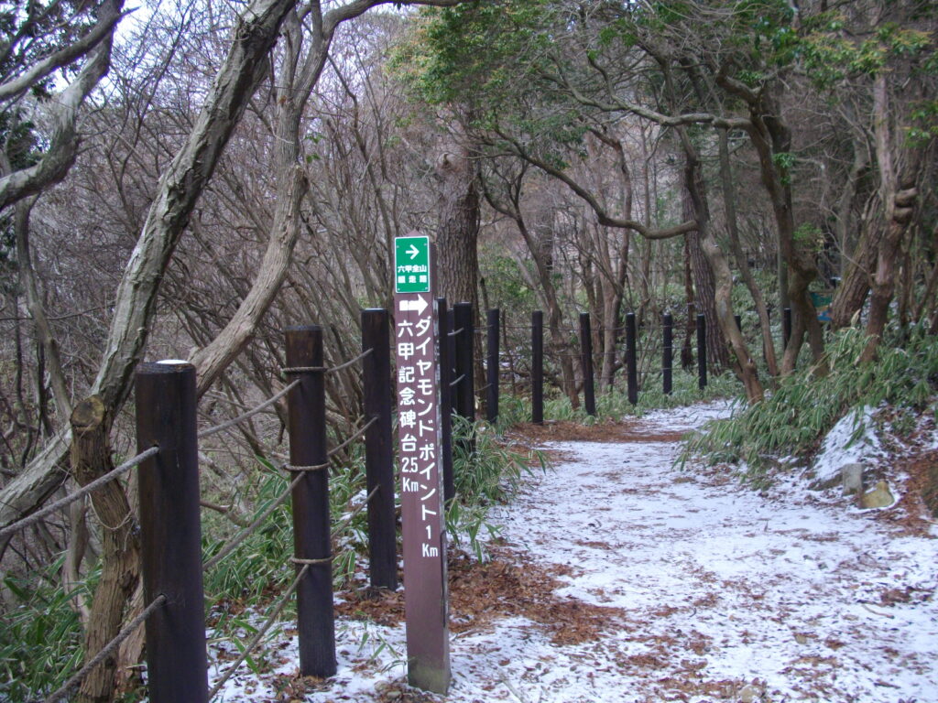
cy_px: 352
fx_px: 1003
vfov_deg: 38.7
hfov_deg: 50.1
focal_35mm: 37
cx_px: 469
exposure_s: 1/200
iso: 100
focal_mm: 6.2
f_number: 2.8
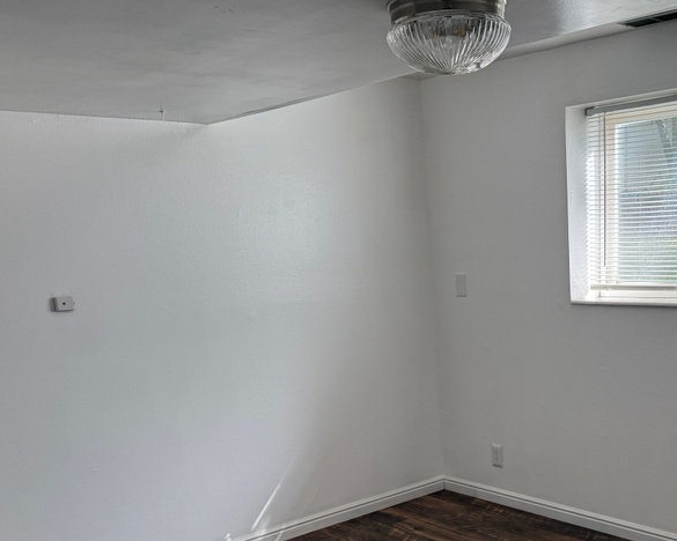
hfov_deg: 43.5
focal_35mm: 41
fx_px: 821
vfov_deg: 35.5
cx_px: 499
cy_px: 420
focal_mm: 6.76
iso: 100
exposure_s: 1/303
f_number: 1.78
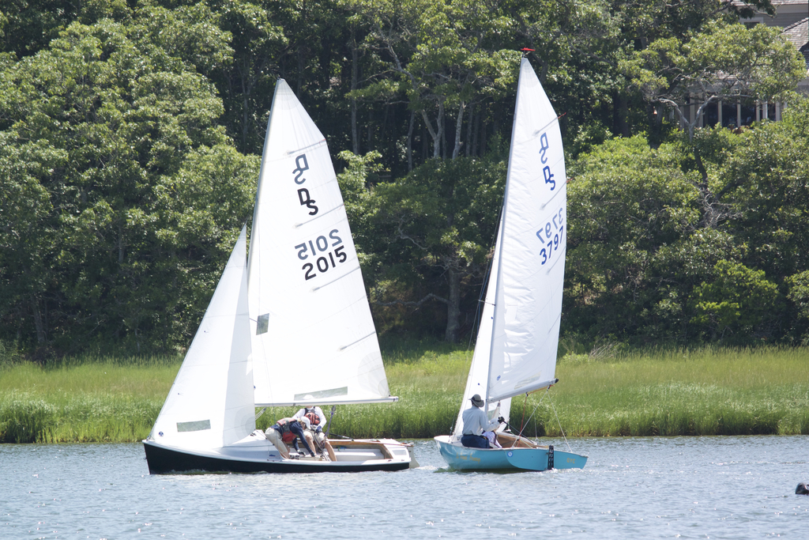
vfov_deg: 3.1
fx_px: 10001
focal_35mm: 445
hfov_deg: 4.6
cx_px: 404
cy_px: 270
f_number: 5.3
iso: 180
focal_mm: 165
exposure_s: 1/500
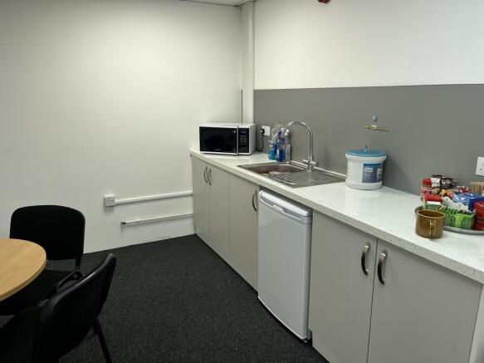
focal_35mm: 26
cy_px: 182
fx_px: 363
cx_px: 242
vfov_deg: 53.0
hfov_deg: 67.3
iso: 80
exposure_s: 1/100
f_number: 1.6
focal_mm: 5.1
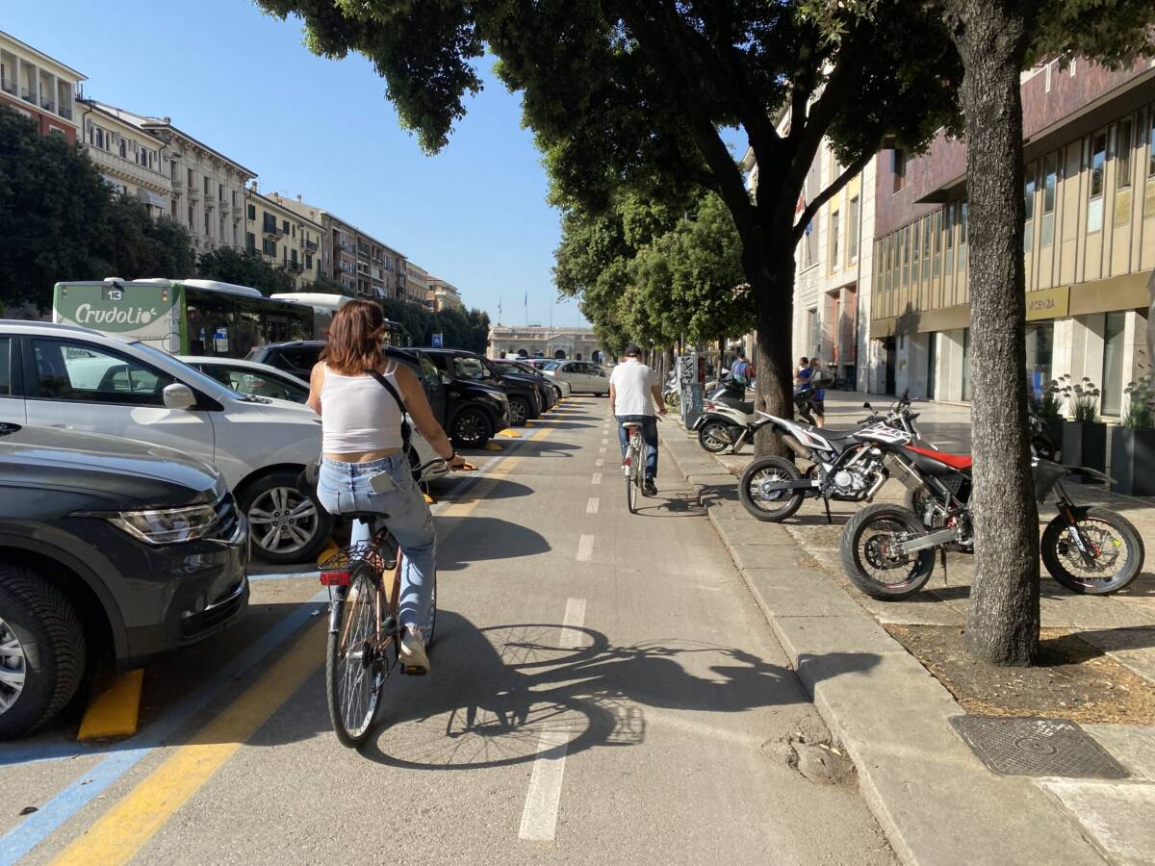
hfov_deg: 67.3
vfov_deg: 53.1
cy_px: 433
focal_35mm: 26
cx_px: 578
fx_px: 868
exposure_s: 1/1678
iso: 32
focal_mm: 4.25
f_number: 1.8
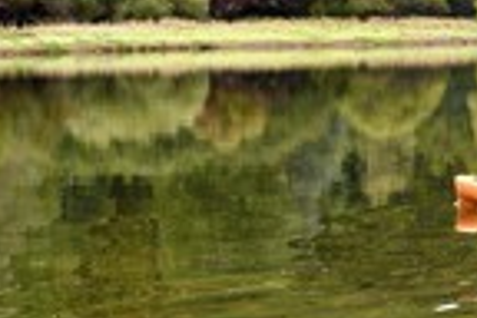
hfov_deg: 9.1
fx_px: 3008
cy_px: -30
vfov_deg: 6.0
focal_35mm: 227
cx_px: 288
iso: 800
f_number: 10
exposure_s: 1/320
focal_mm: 78
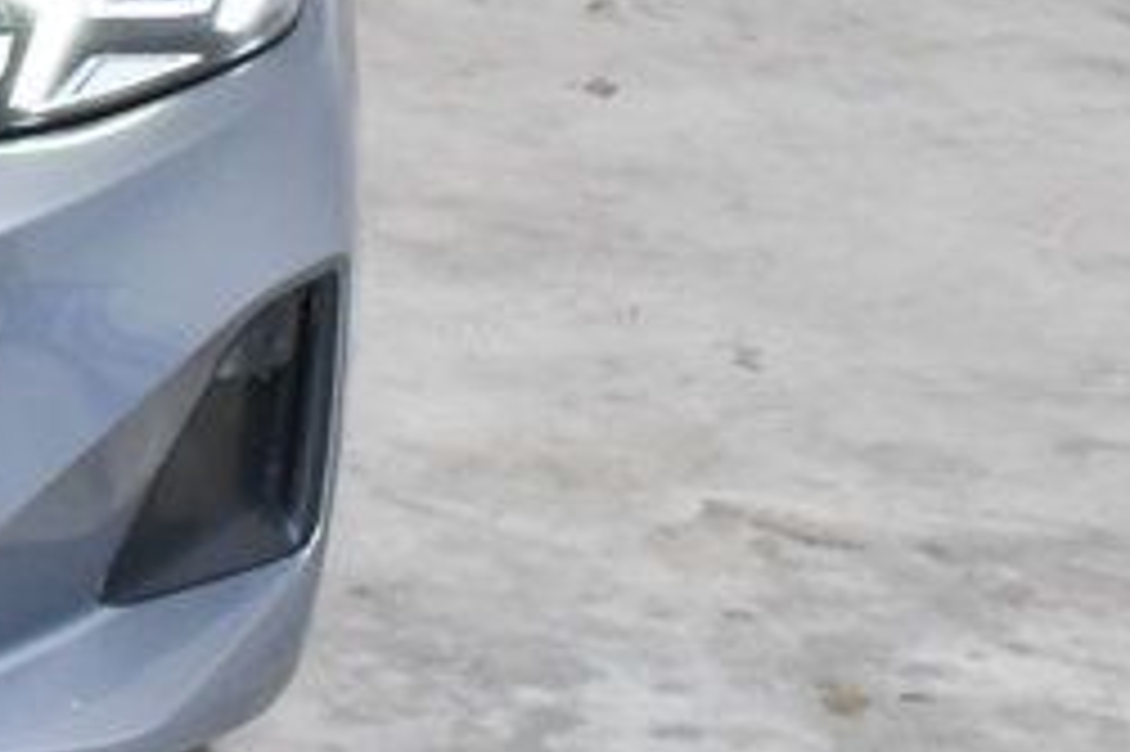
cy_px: -302
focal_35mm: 163
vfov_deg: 8.3
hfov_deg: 11.5
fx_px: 5113
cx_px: -1008
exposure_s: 1/400
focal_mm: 27
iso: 2500
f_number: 10
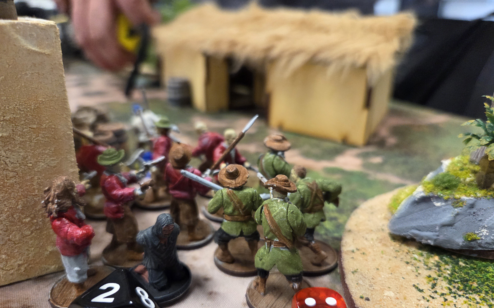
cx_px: 248
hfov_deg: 72.5
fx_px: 337
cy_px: 188
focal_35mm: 25
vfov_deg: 48.9
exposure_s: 1/120
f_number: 1.8
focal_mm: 5.4
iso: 500
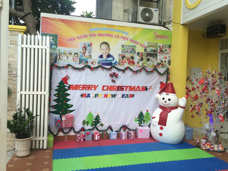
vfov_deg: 48.2
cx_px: 114
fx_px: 191
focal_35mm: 29
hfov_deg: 61.7
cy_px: 86
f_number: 2.2
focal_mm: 4.15
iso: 32
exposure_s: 1/125
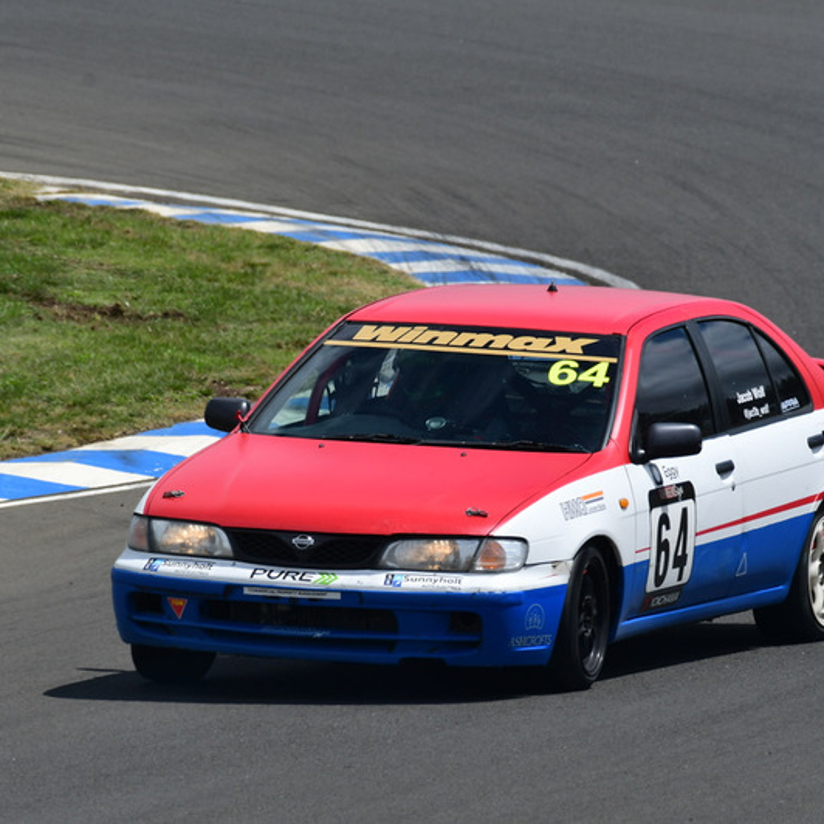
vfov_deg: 1.8
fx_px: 25827
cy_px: 412
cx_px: 418
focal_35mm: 959
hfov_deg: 1.8
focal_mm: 500
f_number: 10
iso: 200
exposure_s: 1/640
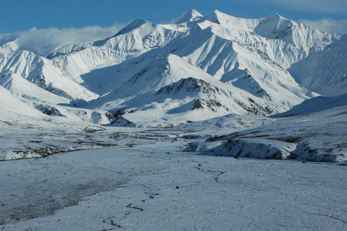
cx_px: 174
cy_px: 116
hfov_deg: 19.5
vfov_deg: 13.0
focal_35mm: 105
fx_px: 1011
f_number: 14
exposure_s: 1/2000
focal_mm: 70
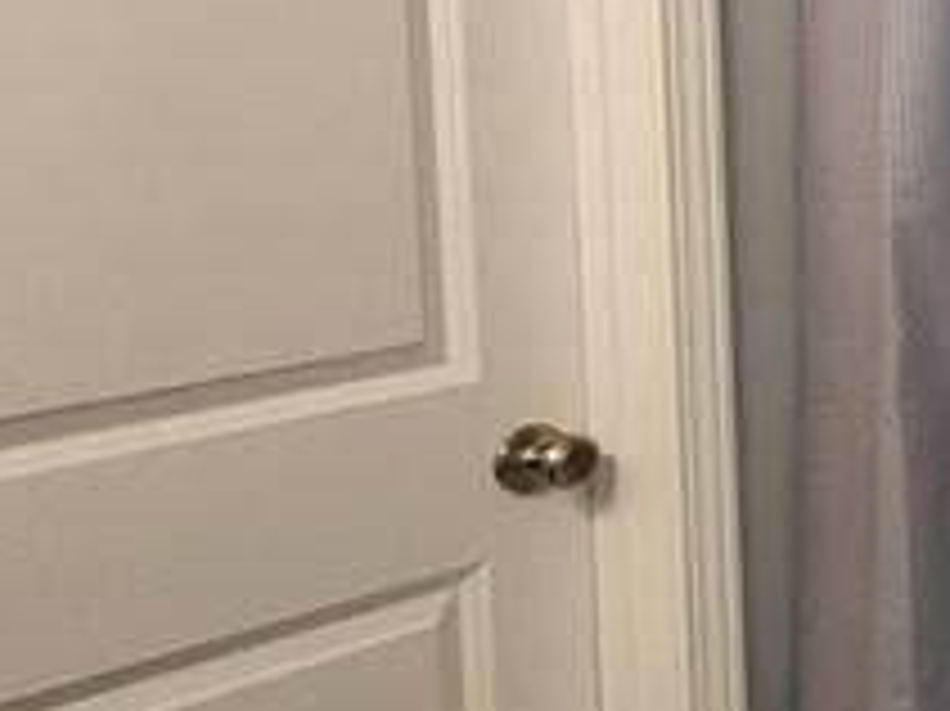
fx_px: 1728
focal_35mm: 63
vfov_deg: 22.8
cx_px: 2224
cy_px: 94
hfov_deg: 15.8
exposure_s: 1/60
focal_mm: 1.74
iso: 320
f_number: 2.2
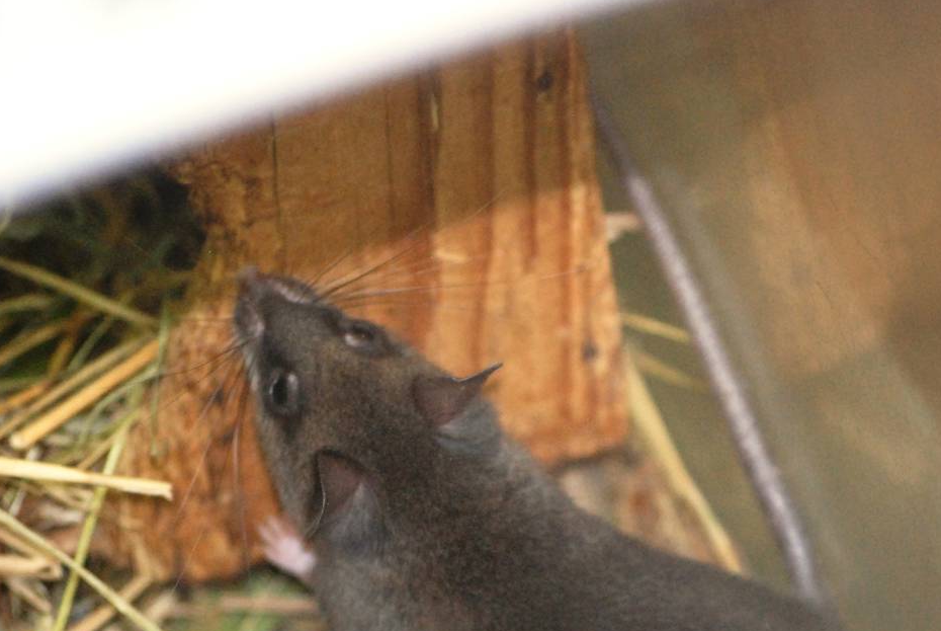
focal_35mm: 387
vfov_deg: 3.6
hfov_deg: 5.3
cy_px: 491
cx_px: 645
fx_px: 10130
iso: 1000
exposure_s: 1/60
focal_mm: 150
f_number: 5
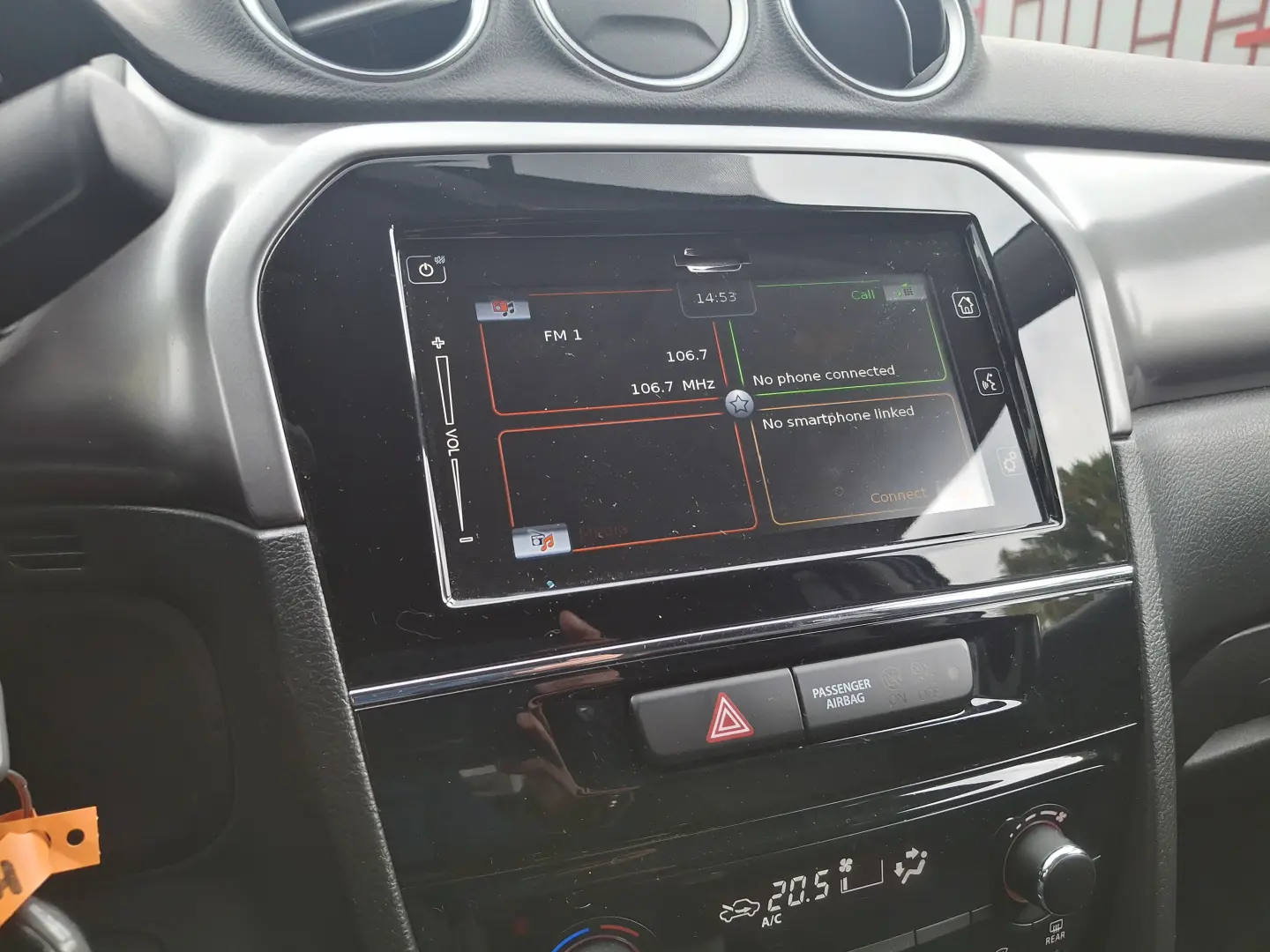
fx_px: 917
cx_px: 635
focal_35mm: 25
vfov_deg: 54.9
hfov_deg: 69.4
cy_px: 476
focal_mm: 4.69
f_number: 1.8
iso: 160
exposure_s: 1/100
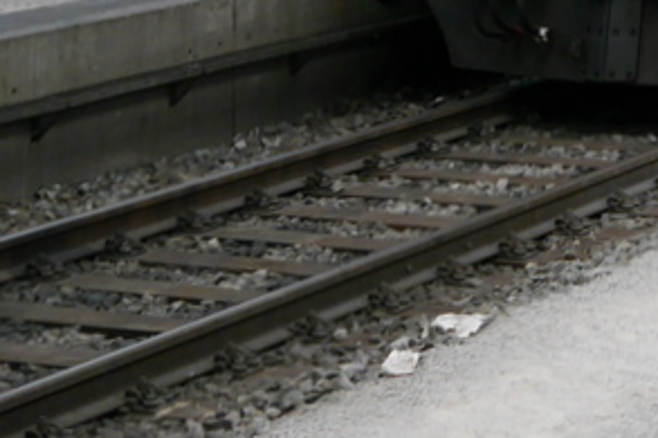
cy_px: -290
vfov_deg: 7.5
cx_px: 647
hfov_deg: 11.4
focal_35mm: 179
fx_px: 3270
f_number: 4.3
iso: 400
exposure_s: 1/60
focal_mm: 21
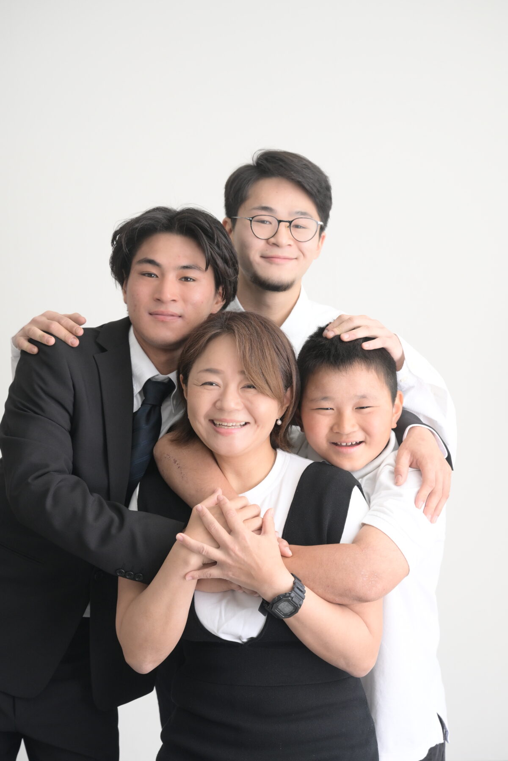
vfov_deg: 28.8
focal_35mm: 70
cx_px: 254
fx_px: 1482
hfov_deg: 19.5
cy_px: 380
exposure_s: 1/125
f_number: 7.1
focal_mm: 70
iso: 640
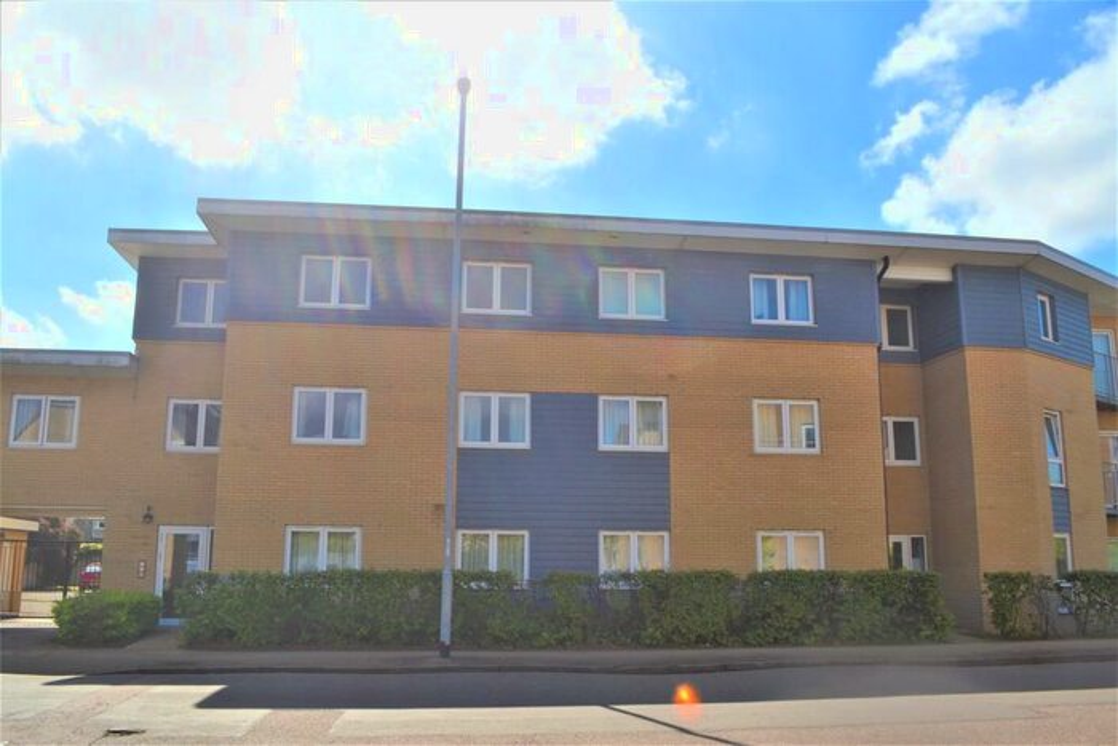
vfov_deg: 43.6
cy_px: 373
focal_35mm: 30
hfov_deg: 61.9
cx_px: 559
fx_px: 932
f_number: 10
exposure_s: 1/200
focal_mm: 20
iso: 100
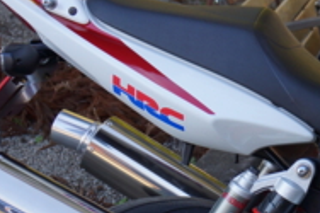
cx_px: 533
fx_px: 1172
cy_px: 238
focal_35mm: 132
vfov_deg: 10.2
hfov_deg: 14.2
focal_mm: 21
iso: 100
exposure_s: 1/80
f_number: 4
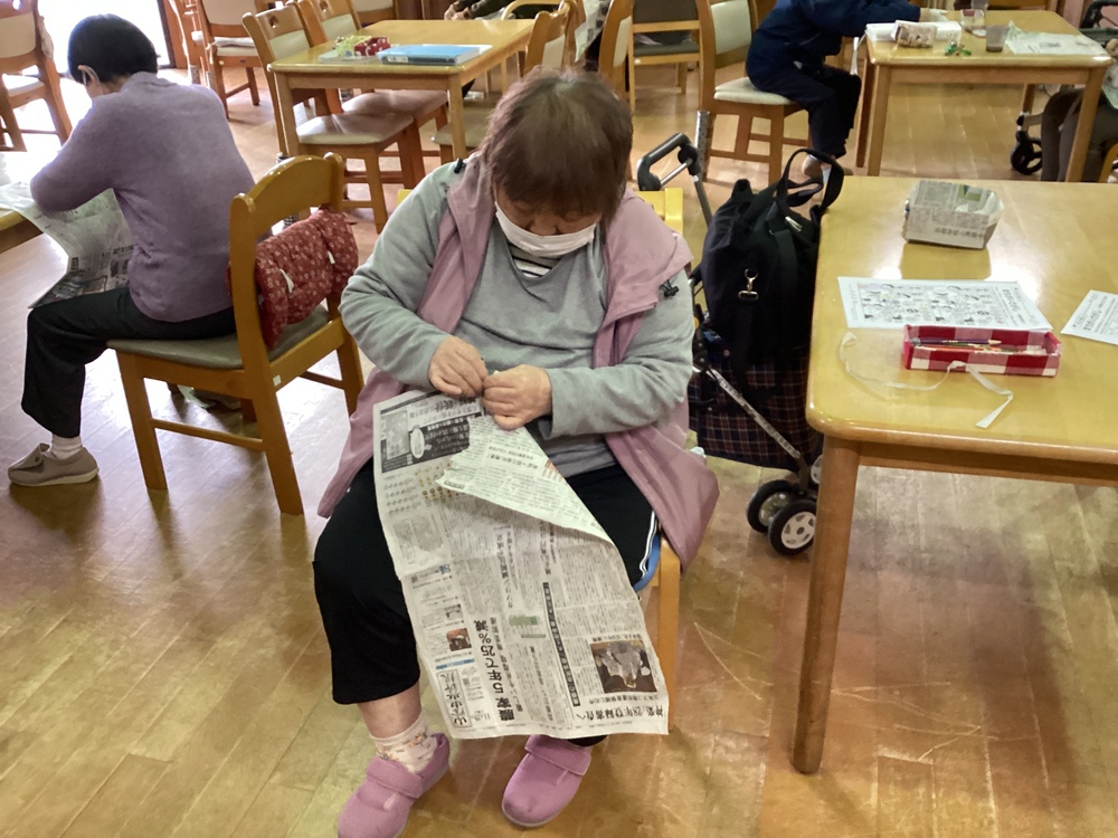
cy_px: 419
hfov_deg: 58.4
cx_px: 559
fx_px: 1001
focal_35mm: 31
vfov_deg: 45.4
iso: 400
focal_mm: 3.3
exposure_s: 1/60
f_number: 2.4
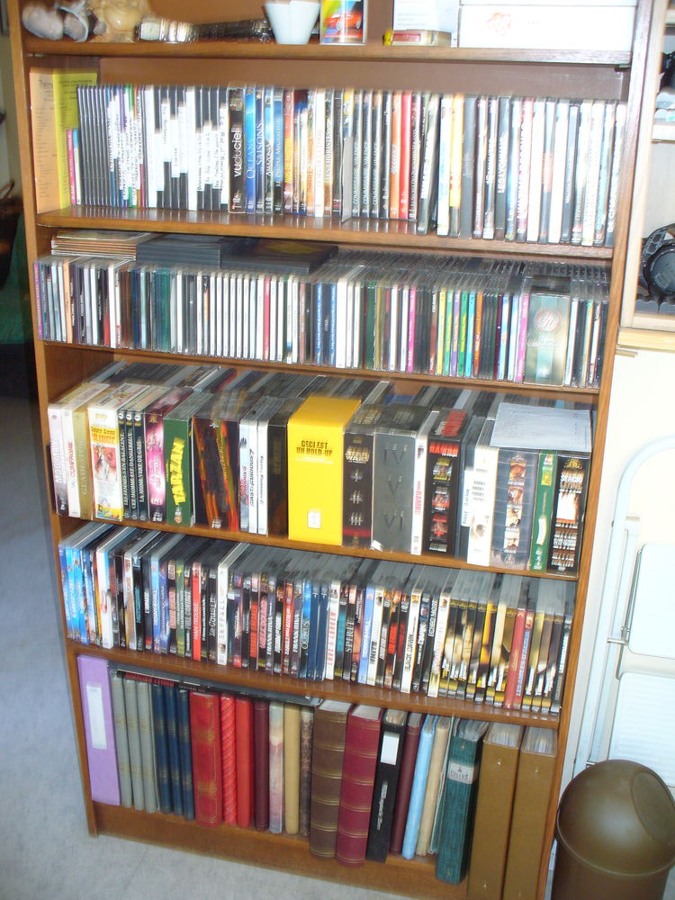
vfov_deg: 50.1
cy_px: 450
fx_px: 962
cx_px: 338
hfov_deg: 38.7
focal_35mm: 37
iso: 100
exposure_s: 1/8
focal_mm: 6.1
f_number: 2.8
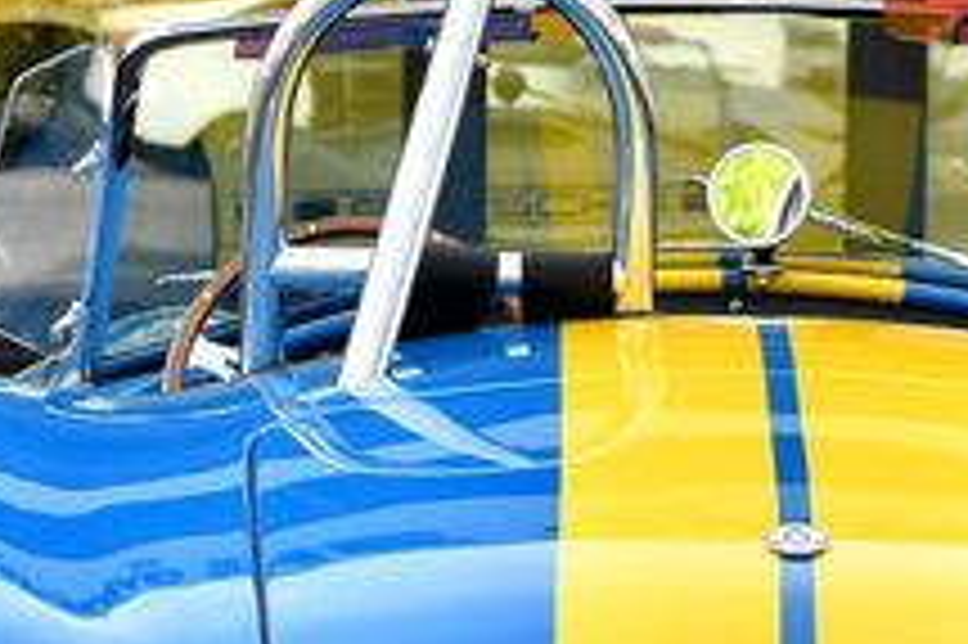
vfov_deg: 5.5
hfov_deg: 8.2
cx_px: 761
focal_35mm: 250
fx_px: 6717
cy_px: 718
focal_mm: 56
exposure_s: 1/250
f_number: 7.1
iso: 400
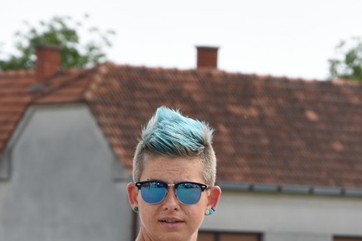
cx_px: 282
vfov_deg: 3.8
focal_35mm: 359
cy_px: 273
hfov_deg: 5.7
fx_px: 3610
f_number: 7.1
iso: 100
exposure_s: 1/160
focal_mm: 92
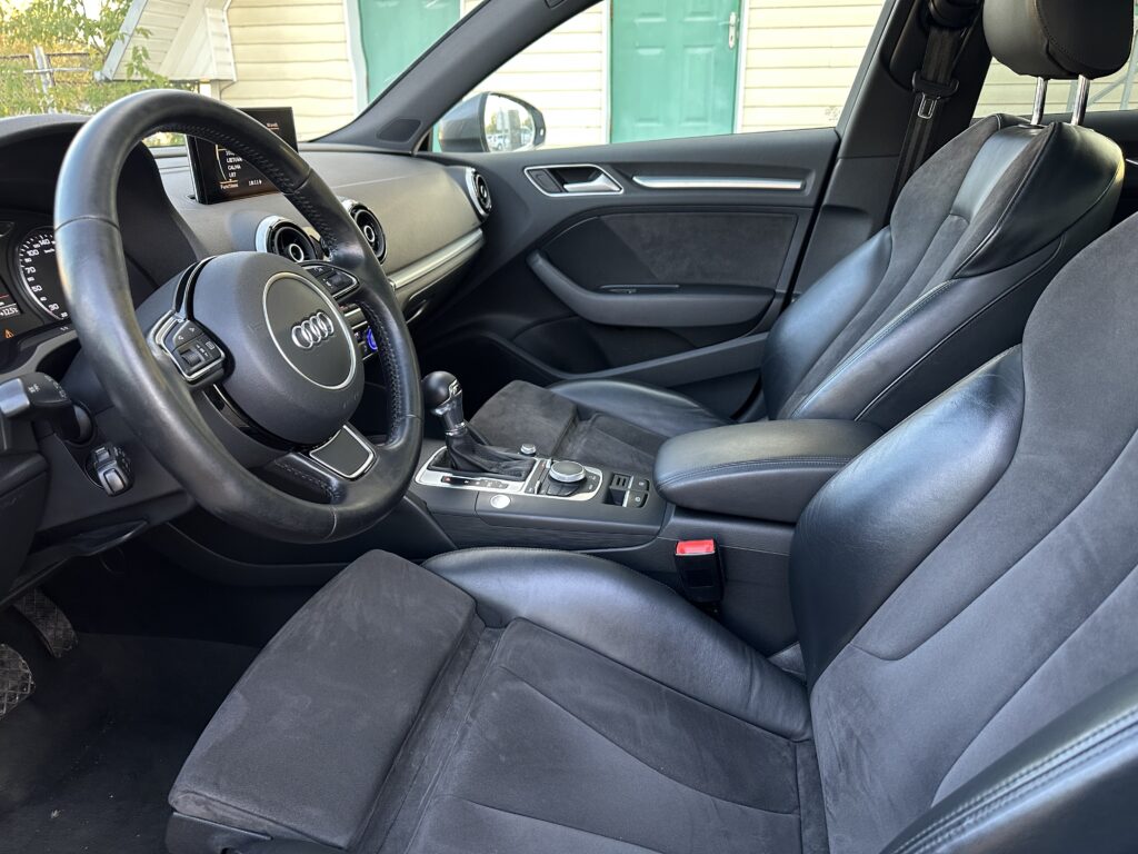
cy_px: 427
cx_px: 569
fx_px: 789
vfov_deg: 56.8
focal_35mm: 24
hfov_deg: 71.6
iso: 250
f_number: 1.78
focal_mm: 6.86
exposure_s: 1/72
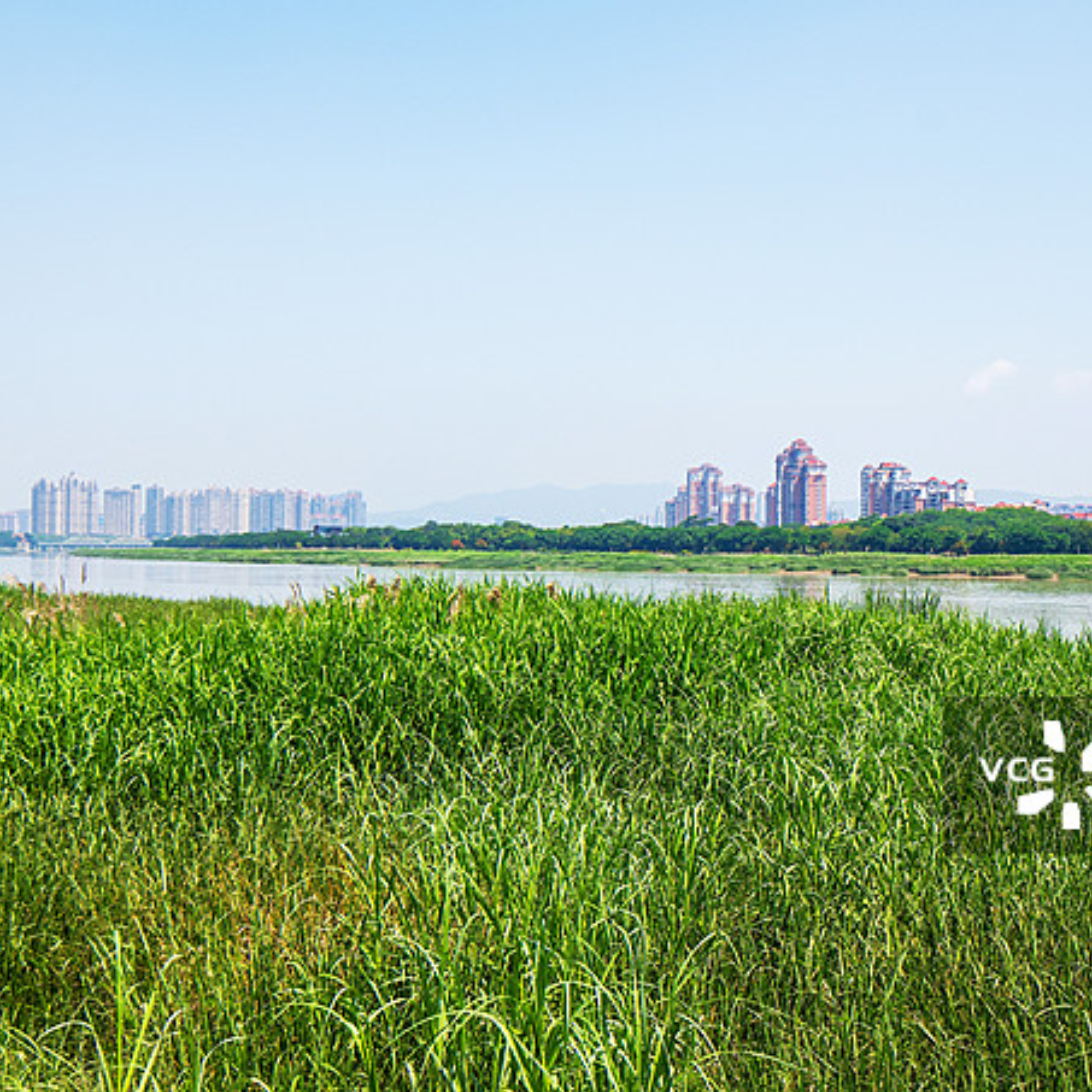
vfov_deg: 31.6
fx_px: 1927
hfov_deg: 31.6
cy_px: 476
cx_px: 516
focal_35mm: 54
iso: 200
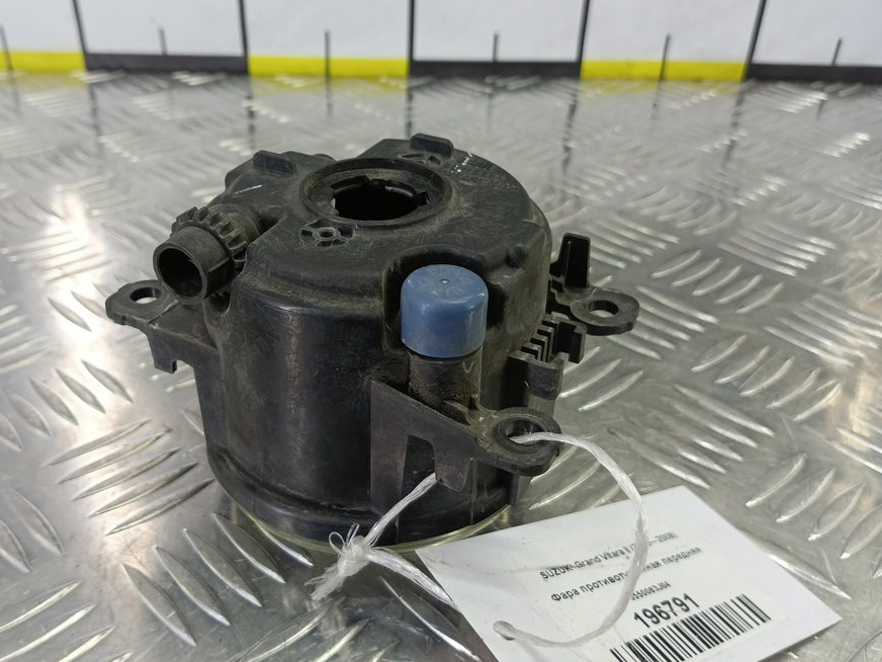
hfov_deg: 64.9
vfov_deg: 51.4
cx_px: 365
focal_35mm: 27
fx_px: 688
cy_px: 333
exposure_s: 1/50
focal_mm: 4.11
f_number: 1.6
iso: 142
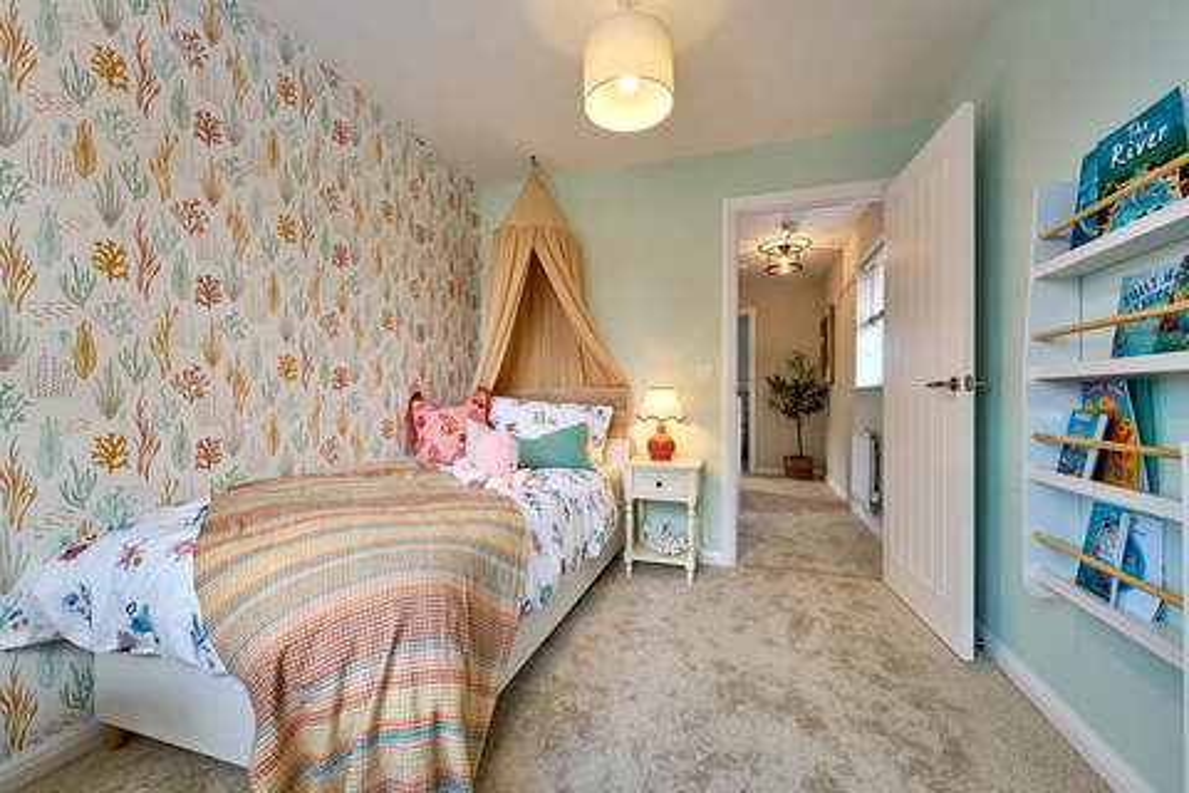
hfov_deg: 104.3
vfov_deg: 81.2
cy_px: 396
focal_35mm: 14
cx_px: 594
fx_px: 462
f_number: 10
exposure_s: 1/6
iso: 100
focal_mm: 14
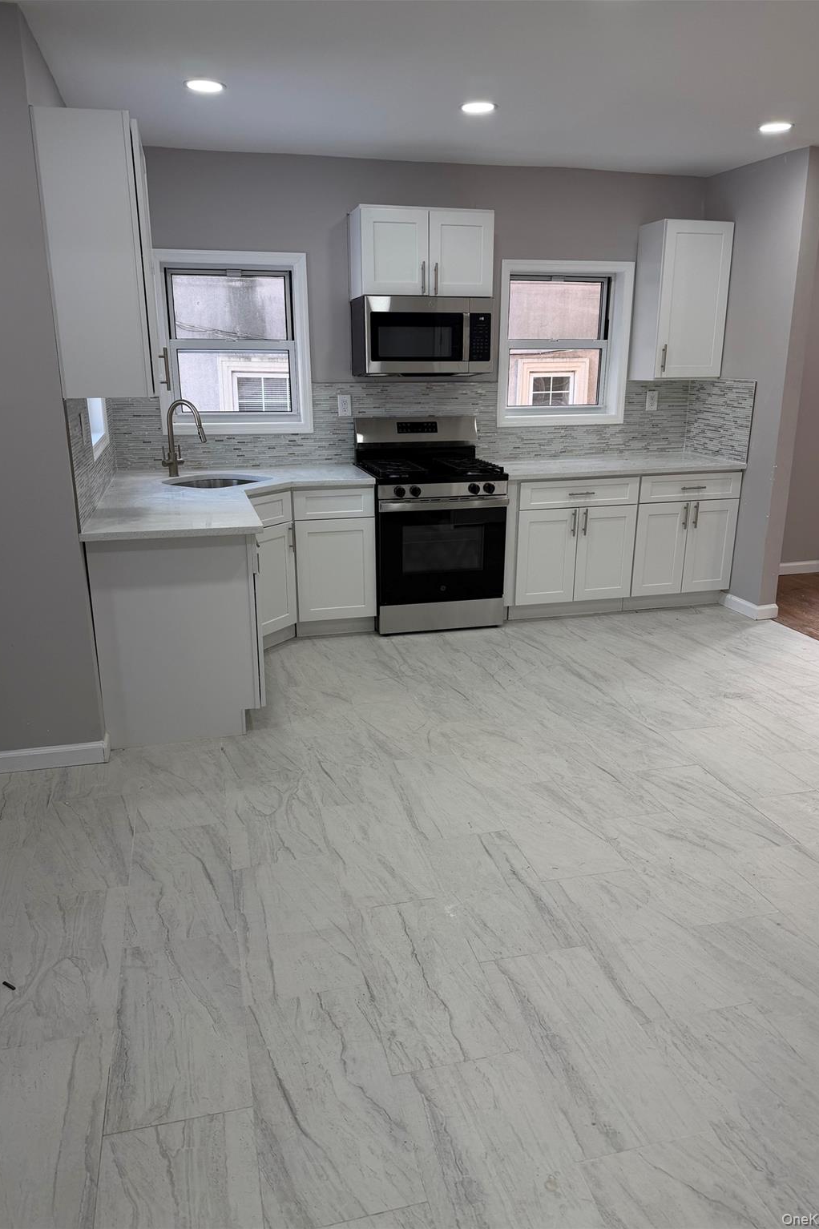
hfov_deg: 51.3
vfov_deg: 71.5
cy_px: 614
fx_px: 853
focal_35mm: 25
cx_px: 412
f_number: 1.78
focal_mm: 6.76
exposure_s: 1/169
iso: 80
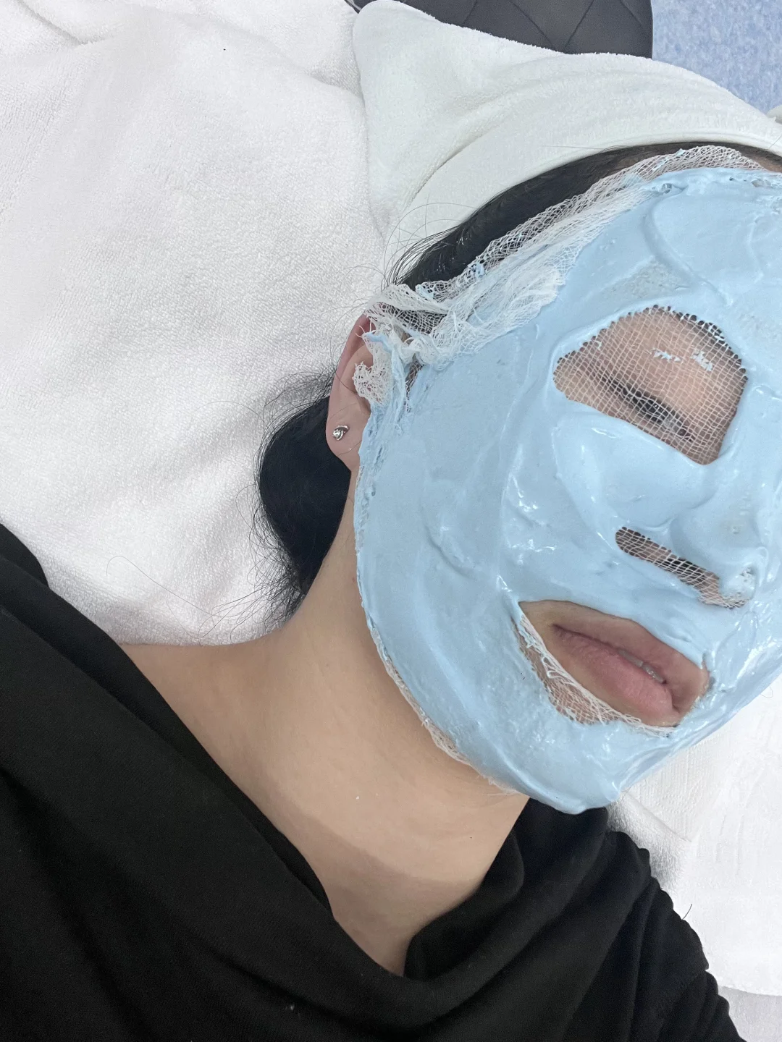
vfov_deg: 60.0
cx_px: 391
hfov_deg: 46.8
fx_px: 904
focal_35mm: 30
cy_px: 521
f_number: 2.2
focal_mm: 2.71
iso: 100
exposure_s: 1/50
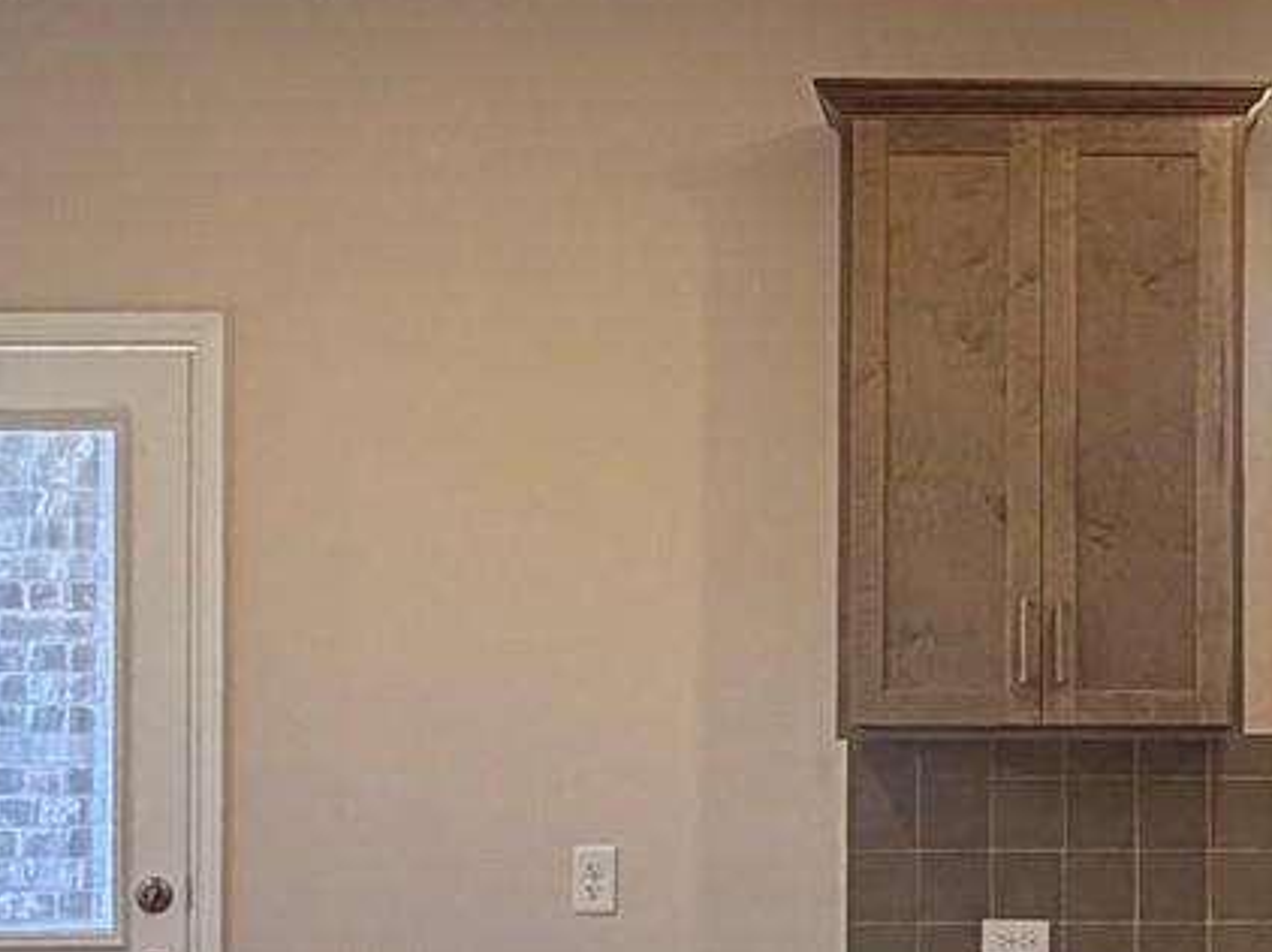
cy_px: 557
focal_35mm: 68
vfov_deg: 21.6
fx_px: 2497
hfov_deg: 27.6
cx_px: 1130
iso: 200
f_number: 2.2
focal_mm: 2.22
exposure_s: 1/120
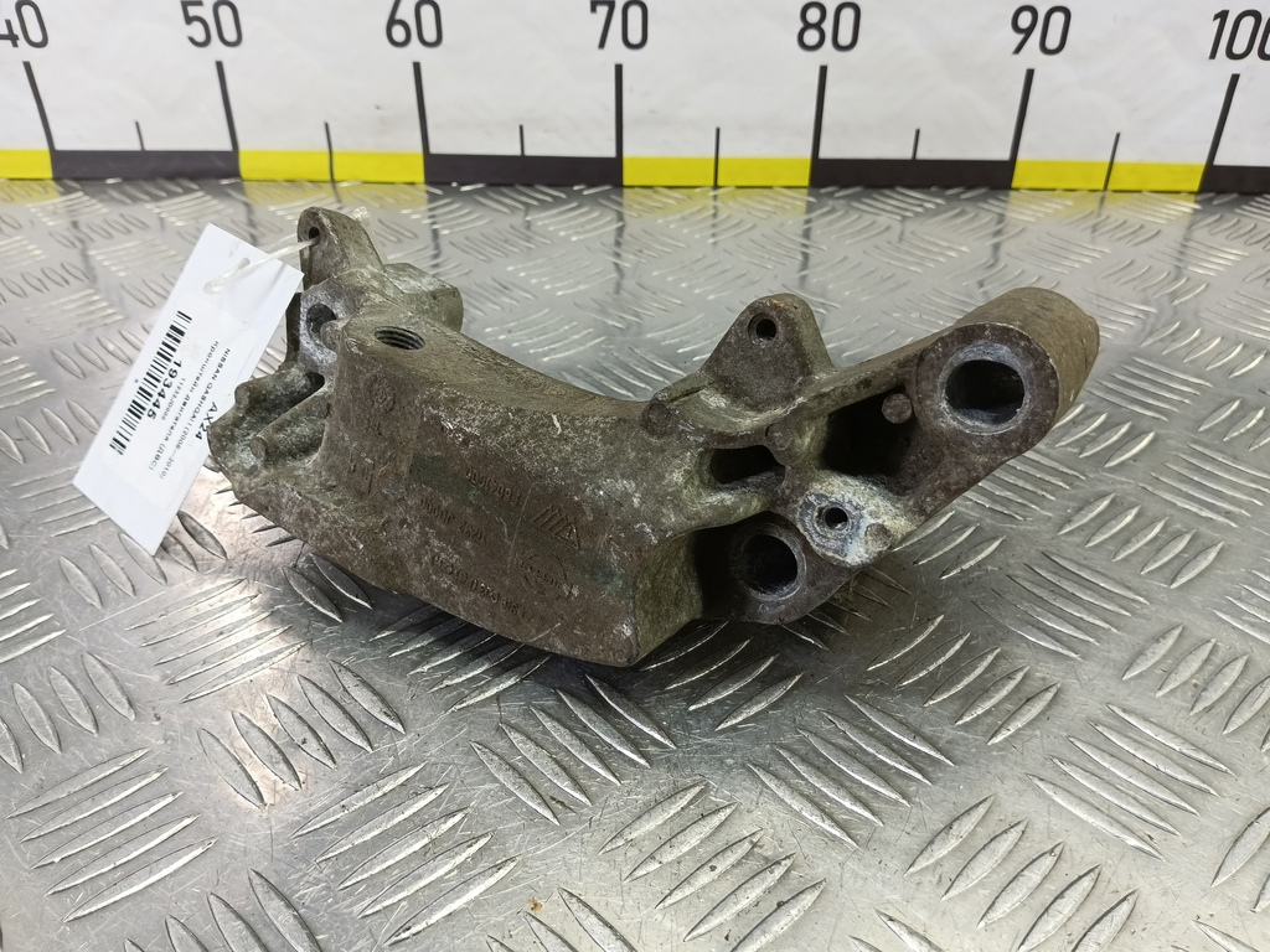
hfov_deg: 73.9
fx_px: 844
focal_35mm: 23
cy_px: 476
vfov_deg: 58.9
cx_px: 635
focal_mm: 4.11
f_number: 1.6
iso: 143
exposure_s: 1/50
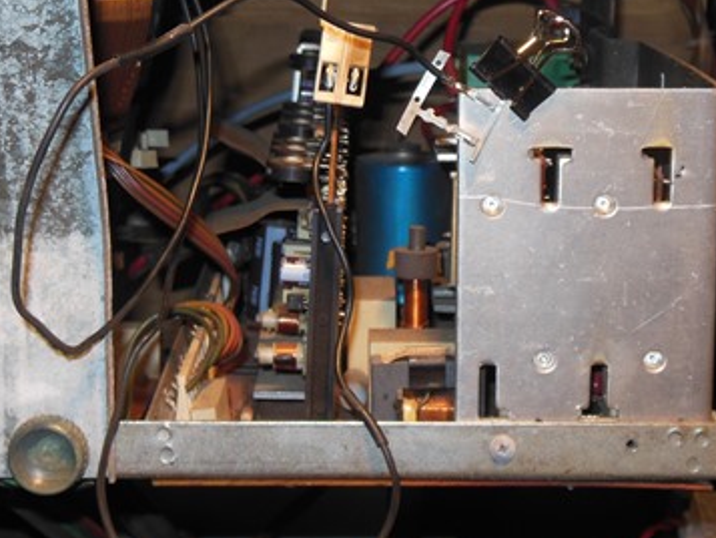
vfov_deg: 27.0
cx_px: 317
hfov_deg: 35.5
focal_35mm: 54
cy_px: 295
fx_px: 1117
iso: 125
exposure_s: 1/30
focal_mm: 7.7
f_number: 3.8
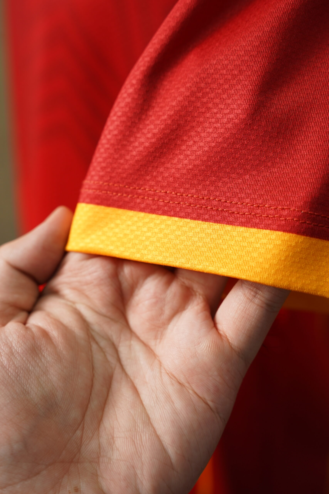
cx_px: 164
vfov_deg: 34.5
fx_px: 795
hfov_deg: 23.4
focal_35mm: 58
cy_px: 247
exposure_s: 1/100
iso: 500
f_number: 5.6
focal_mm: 58
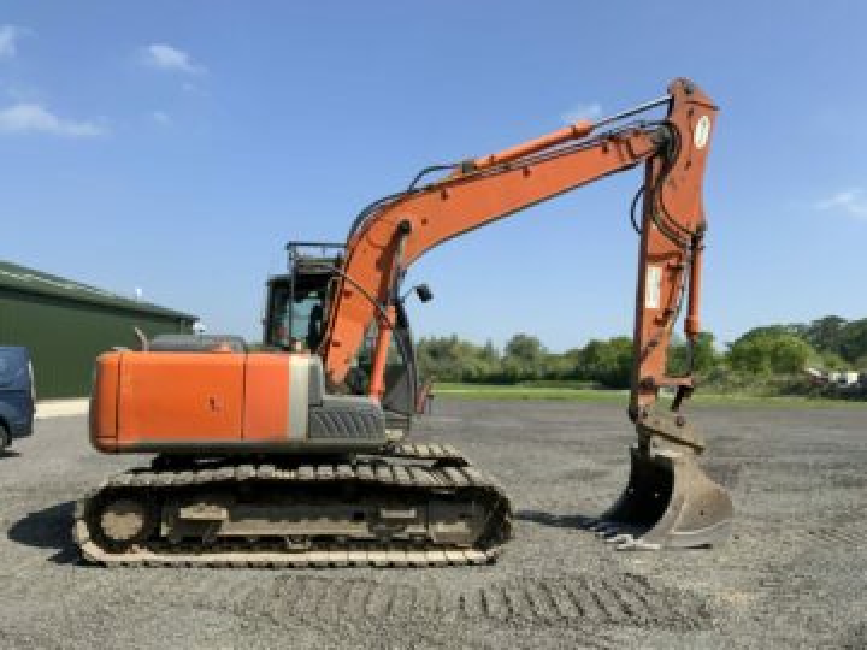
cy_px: 325
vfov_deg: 48.2
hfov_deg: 61.7
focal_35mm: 29
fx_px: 726
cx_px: 434
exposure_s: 1/1675
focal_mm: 3
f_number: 1.8
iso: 16
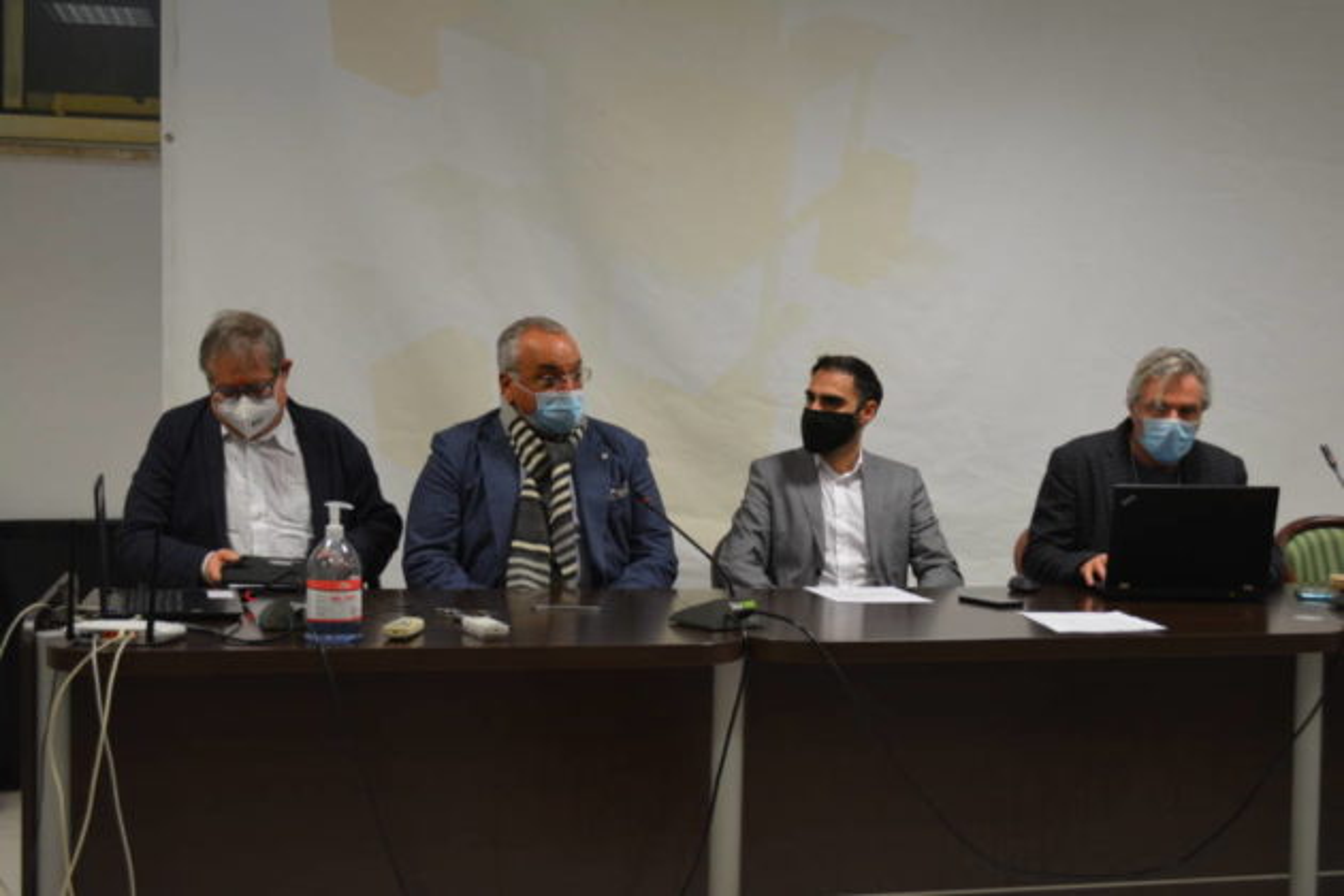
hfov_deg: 41.1
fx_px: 1792
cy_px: 448
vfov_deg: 28.1
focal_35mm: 48
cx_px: 672
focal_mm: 32
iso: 800
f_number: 4.8
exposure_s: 1/30
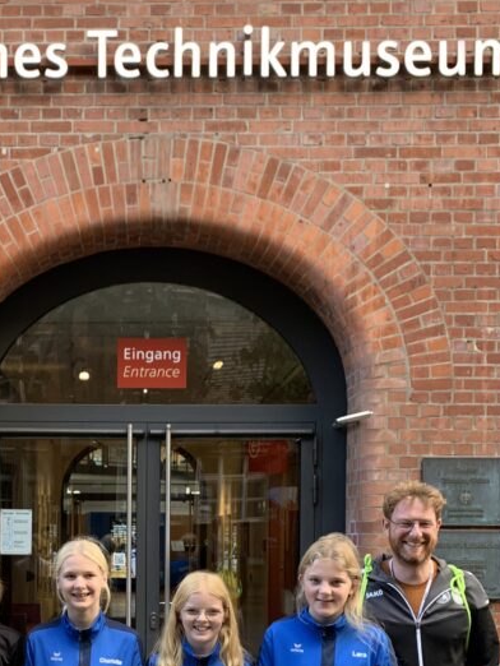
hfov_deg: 28.0
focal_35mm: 51
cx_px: 99
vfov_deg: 36.1
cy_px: 541
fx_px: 981
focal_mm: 4.25
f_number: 1.8
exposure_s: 1/119
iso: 100
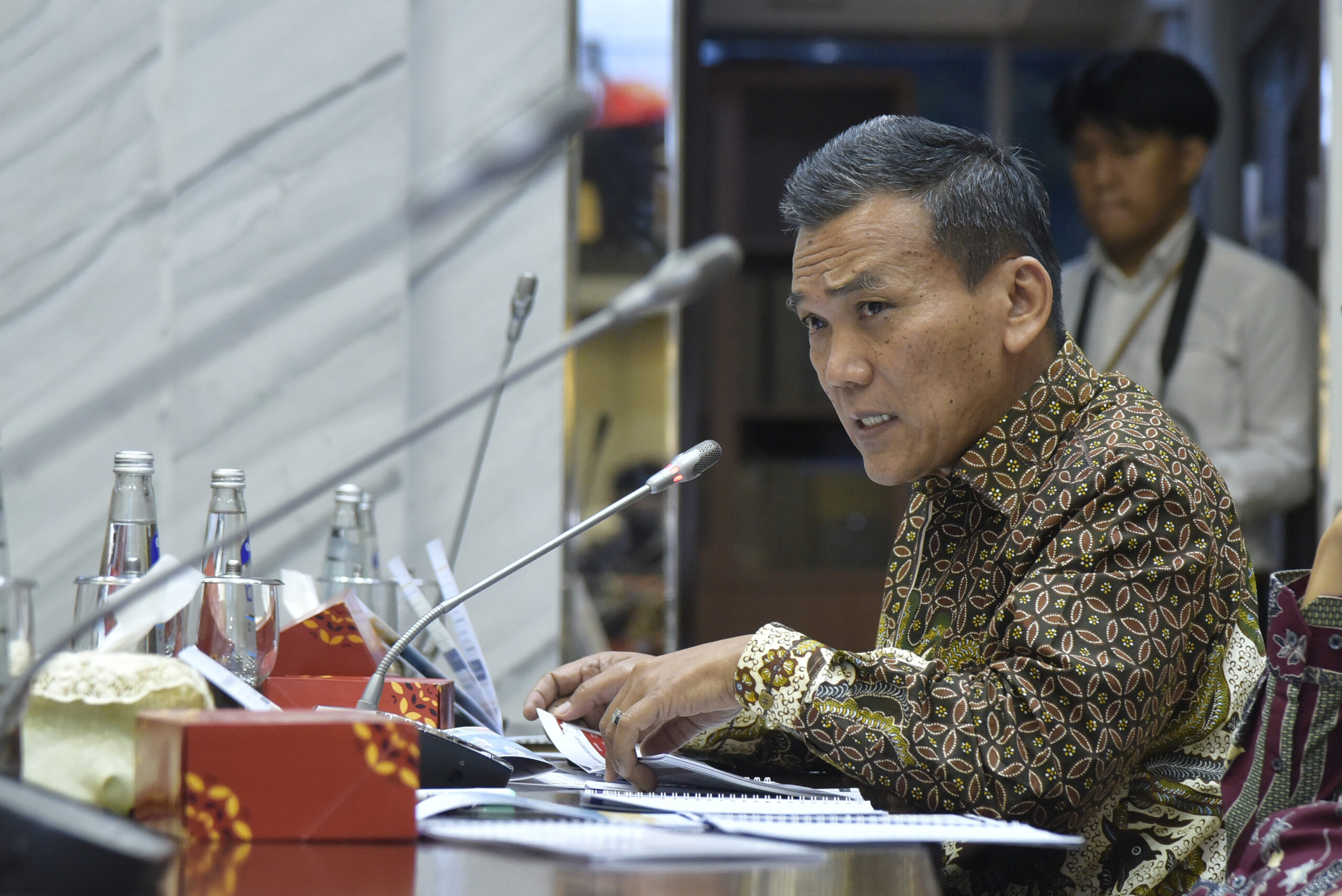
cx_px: 671
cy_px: 448
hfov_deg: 17.1
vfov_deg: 11.4
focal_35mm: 120
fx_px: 4475
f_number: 4.5
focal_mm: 120
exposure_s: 1/200
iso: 2500
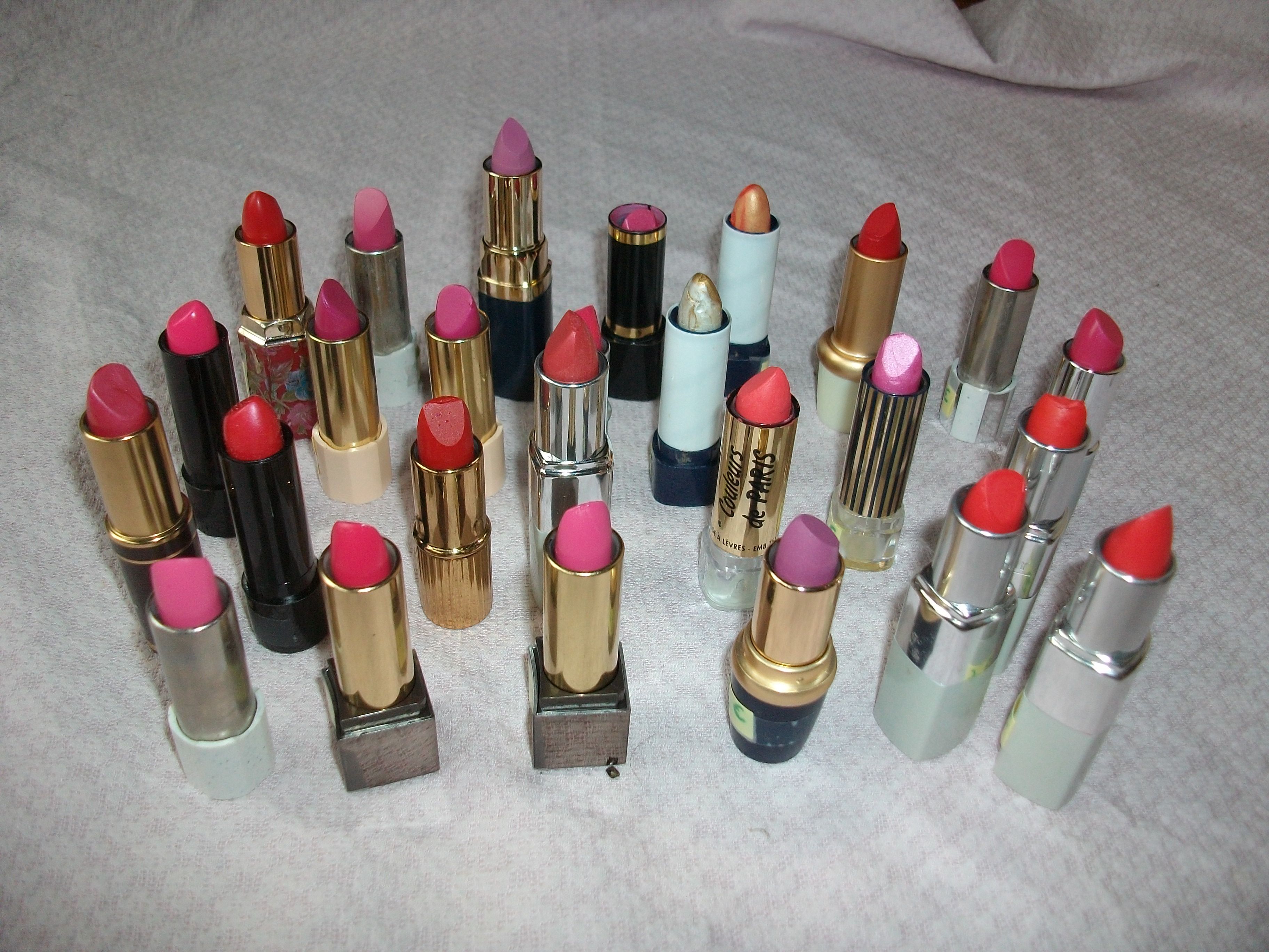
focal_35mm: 32
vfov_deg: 44.2
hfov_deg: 56.8
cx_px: 634
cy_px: 476
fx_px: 1173
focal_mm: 5.7
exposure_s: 1/40
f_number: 2.9
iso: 125
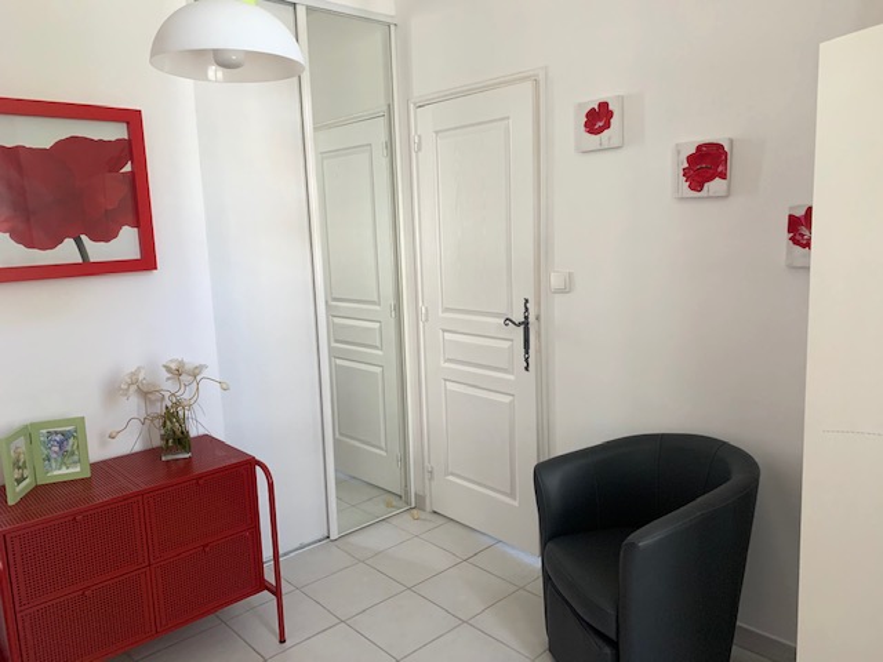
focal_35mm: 26
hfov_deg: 67.3
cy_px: 331
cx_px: 442
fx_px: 663
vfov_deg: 53.1
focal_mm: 4.25
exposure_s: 1/60
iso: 250
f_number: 1.8
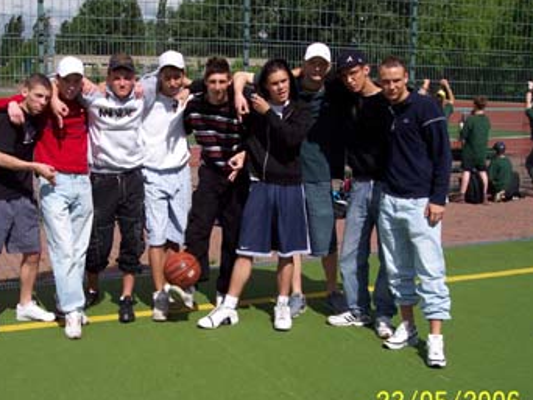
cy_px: 205
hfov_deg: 38.0
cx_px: 207
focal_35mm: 50
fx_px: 770
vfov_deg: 29.1
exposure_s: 1/1000
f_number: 4.8
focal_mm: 8
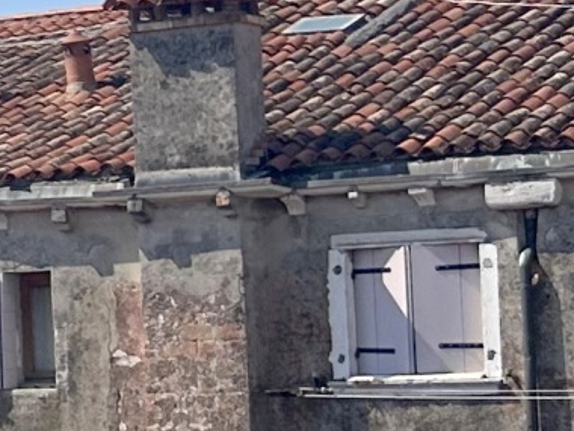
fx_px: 2902
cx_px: -1021
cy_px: 192
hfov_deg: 9.4
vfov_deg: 8.5
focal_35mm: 175
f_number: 1.5
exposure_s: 1/8000
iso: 50
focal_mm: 5.7
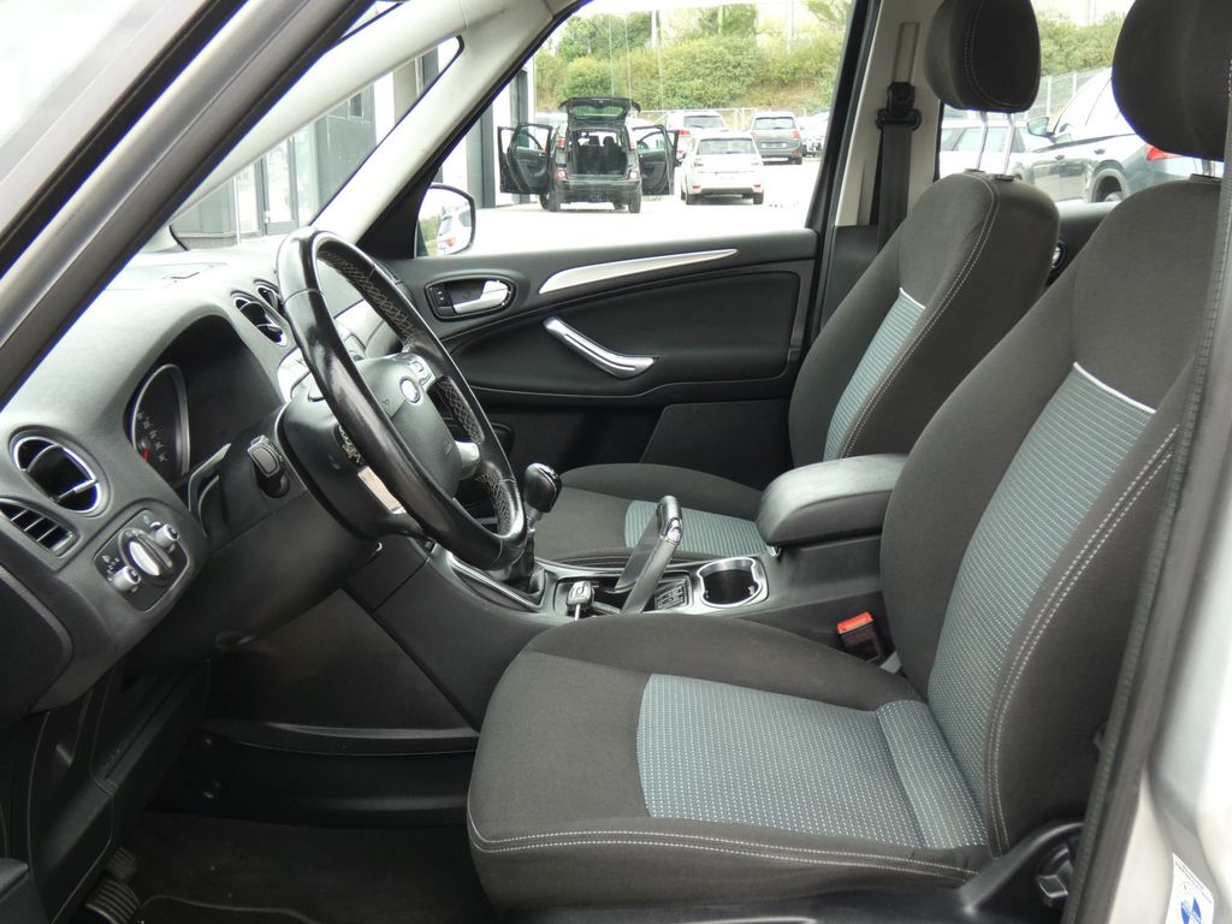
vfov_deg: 39.7
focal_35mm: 36
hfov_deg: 51.4
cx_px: 616
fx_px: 1281
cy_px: 462
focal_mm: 6.5
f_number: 3.5
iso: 160
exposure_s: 1/80
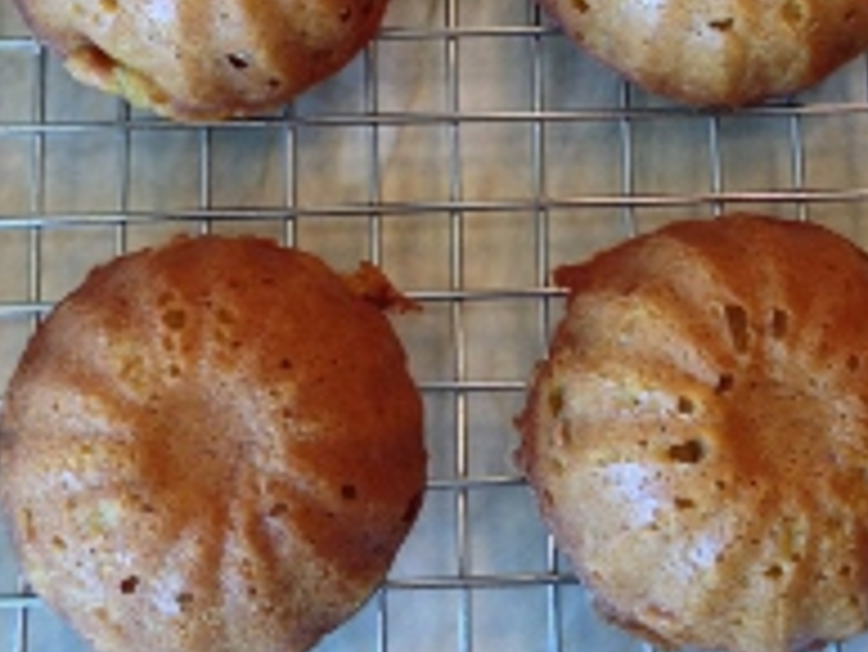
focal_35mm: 82
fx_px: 2057
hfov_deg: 23.8
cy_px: -58
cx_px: 486
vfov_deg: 17.4
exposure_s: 1/20
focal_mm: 4.12
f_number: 2.4
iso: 80
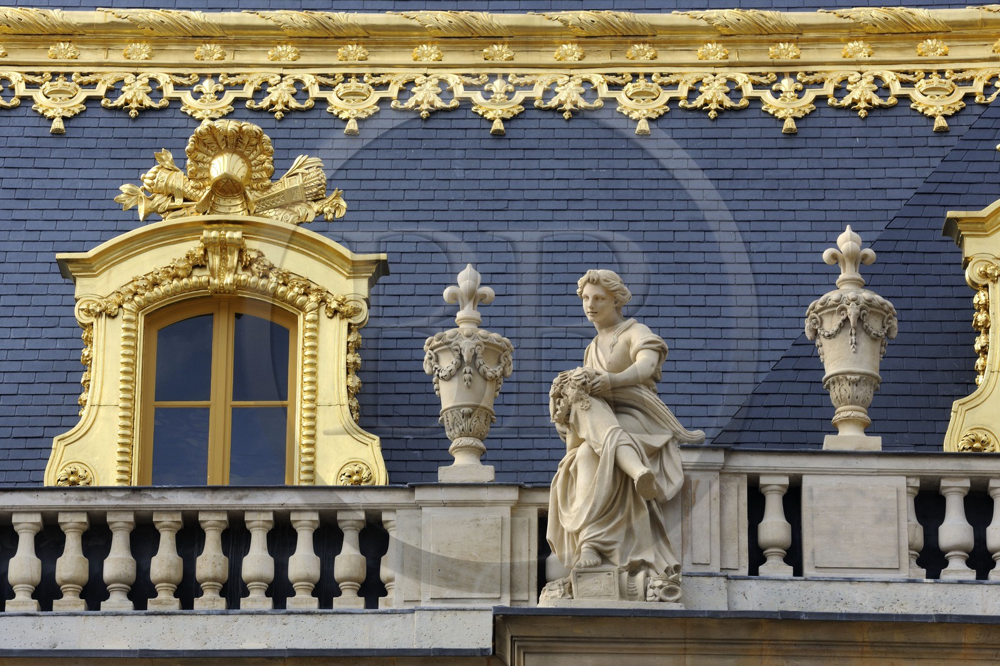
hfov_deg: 12.5
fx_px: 4582
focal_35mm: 165
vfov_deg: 8.3
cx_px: 500
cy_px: 333
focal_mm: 165
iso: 200
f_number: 9
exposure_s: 1/160
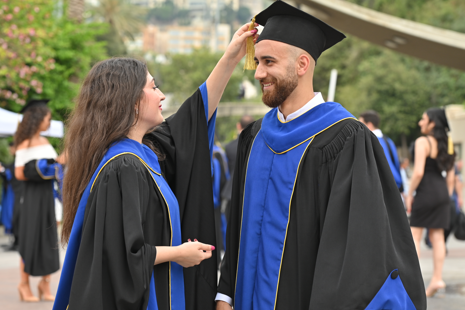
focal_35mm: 129
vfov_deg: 10.6
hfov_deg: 15.9
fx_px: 1666
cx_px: 236
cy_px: 157
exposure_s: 1/500
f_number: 5.6
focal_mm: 116
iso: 320
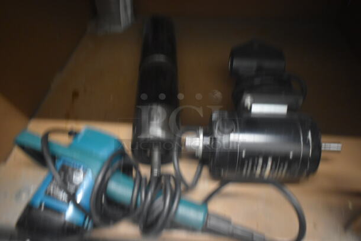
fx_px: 271
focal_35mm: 27
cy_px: 120
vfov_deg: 48.0
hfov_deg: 67.3
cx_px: 180
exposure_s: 1/30
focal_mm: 18
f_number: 3.5
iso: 2200
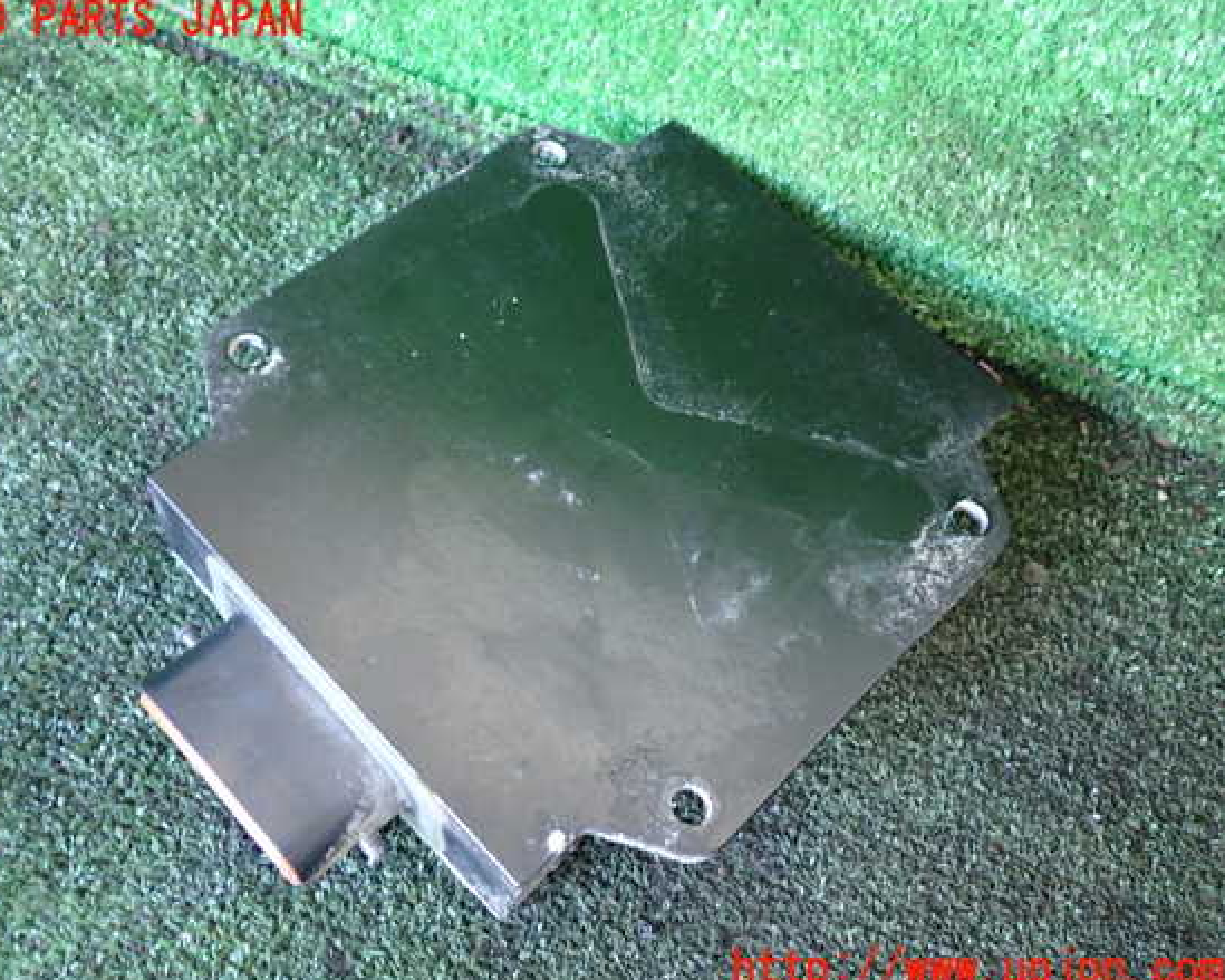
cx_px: 567
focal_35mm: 32
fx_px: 1160
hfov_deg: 55.6
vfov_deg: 45.8
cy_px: 496
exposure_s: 1/30
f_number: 2.3
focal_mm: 5.4
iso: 800
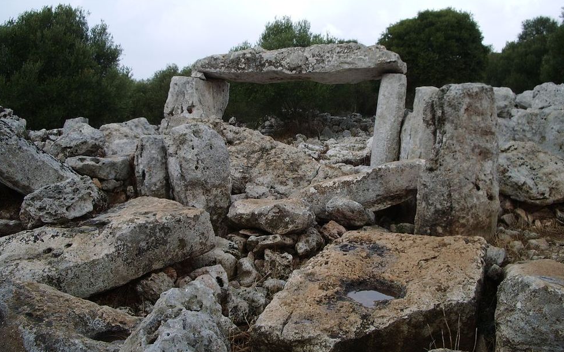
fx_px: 584
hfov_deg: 51.5
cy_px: 148
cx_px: 286
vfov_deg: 33.5
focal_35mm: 38
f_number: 4.3
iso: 50
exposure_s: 1/320
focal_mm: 5.8
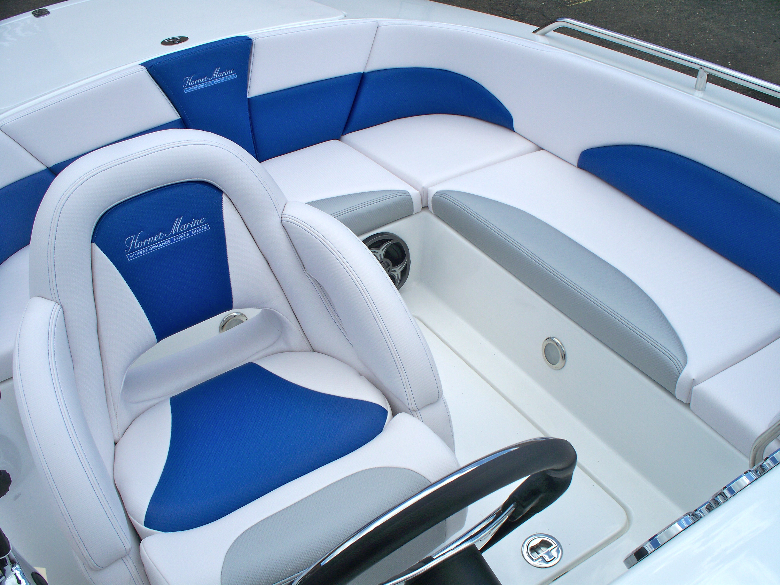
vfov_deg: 39.7
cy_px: 292
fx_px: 811
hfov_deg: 51.4
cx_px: 390
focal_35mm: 36
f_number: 5
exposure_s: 1/500
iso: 64
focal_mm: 7.54
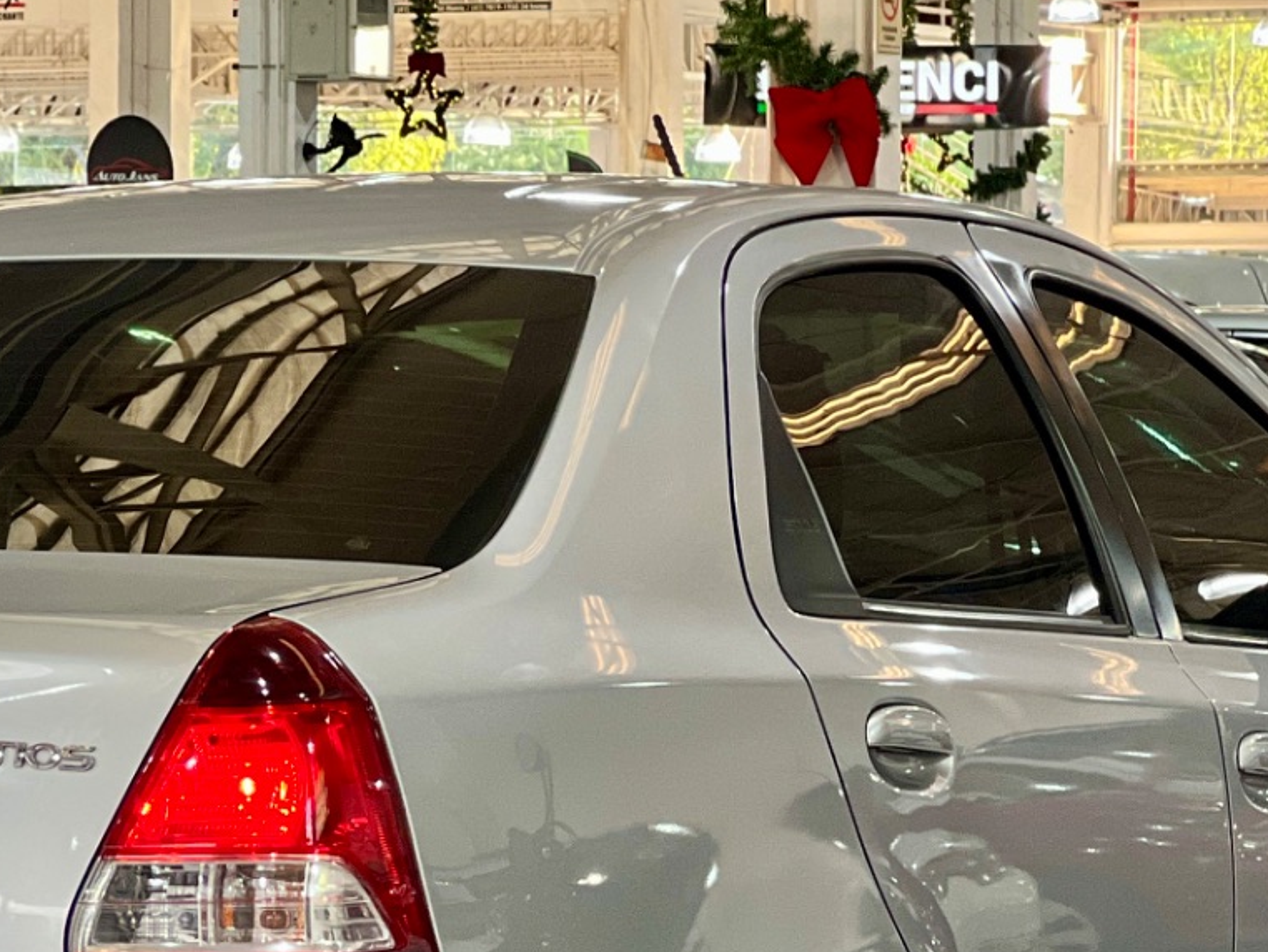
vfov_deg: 7.6
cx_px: 301
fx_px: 7109
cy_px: 944
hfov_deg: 10.2
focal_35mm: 194
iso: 160
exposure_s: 1/40
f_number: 2.8
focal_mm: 9
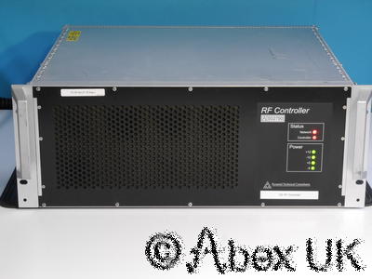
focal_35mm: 92
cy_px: 140
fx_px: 989
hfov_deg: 21.3
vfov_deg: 16.1
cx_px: 186
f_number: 18
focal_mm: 46
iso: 800
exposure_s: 1/2.5
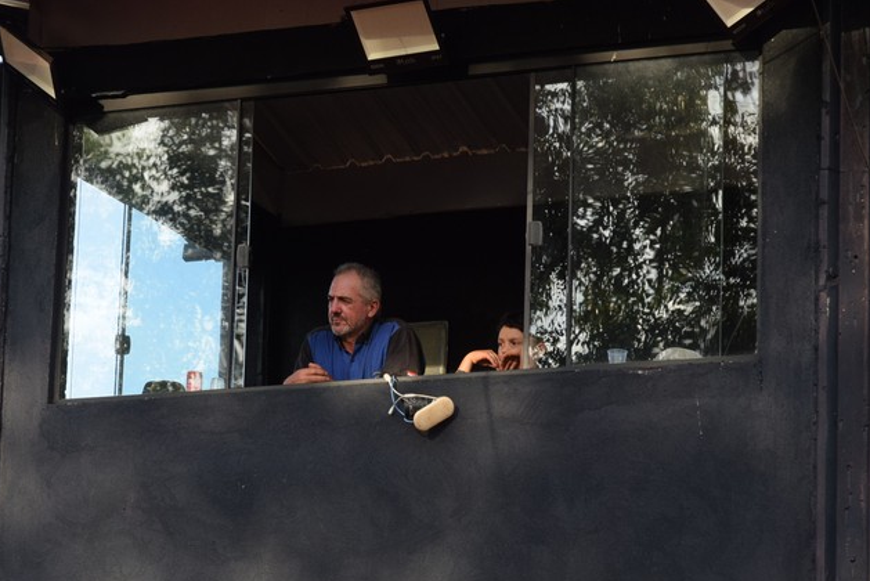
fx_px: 3626
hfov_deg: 13.7
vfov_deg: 9.2
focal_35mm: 150
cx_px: 355
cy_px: 325
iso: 800
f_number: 6.3
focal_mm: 70
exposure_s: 1/640
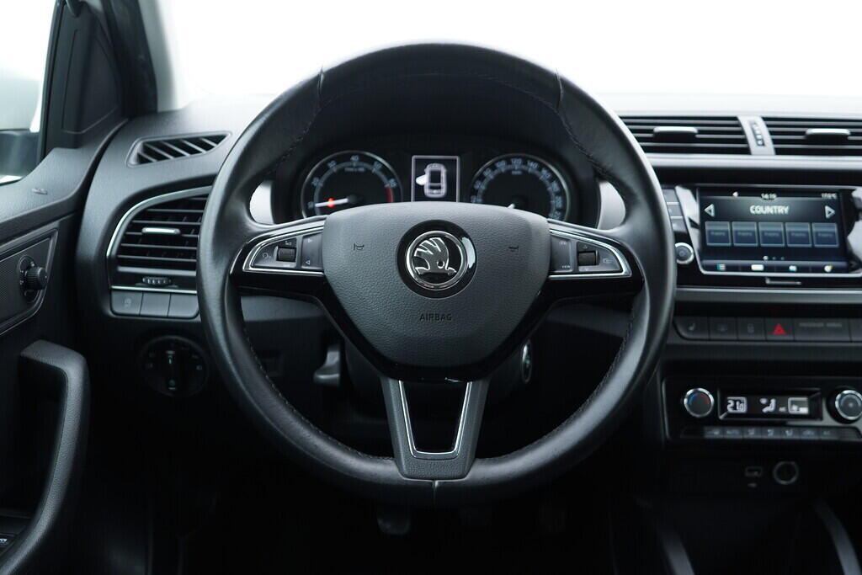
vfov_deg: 36.9
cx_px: 431
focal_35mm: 36
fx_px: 862
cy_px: 288
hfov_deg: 53.1
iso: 320
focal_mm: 24
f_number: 2.8
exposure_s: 1/40
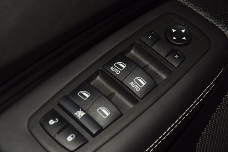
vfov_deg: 13.0
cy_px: 76
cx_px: 114
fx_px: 665
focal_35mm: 105
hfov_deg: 19.5
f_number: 8
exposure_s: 1/125
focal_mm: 70
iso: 100
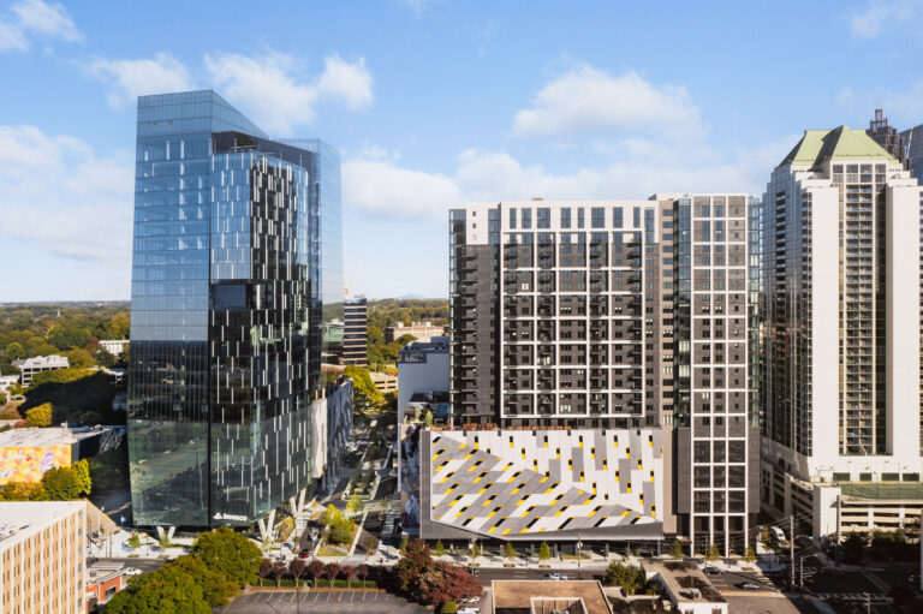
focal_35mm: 28
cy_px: 307
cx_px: 462
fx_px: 717
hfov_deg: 65.5
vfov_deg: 46.3
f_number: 9
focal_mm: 10.26
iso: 100
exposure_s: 1/60
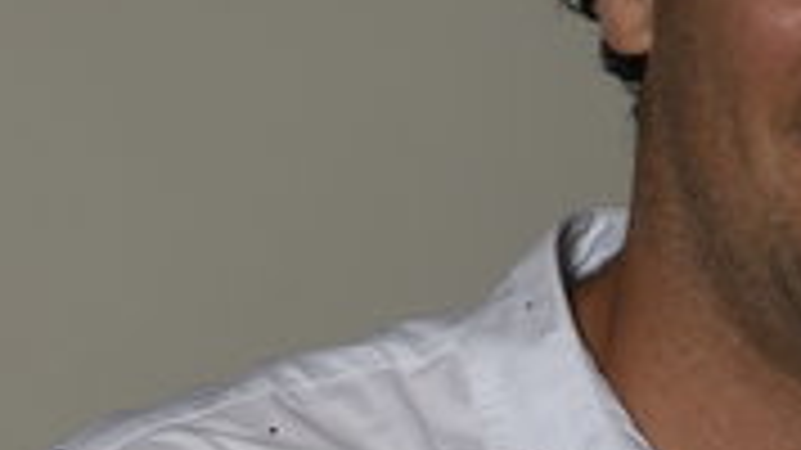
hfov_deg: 5.1
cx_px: 1793
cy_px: 576
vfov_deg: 2.9
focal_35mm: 411
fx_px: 8727
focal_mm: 70
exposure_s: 1/125
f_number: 9
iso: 320
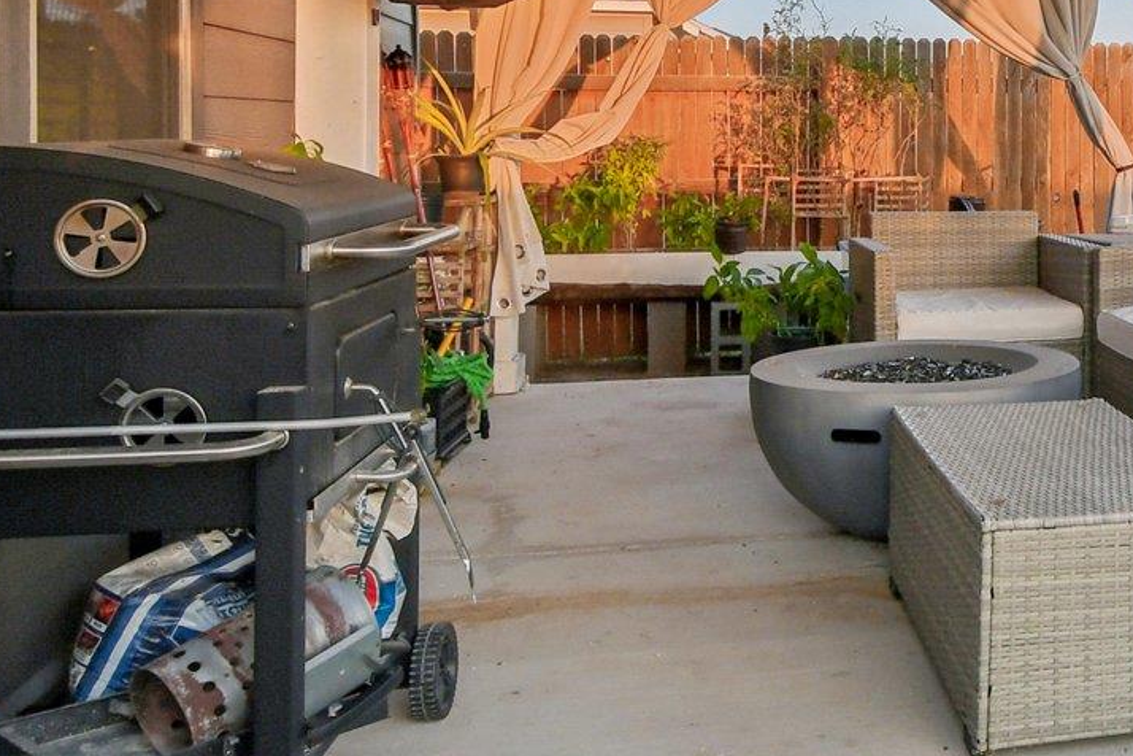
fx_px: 1353
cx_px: 1176
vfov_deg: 30.1
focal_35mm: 43
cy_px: 99
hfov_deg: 39.2
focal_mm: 10
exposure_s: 1/100
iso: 400
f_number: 8
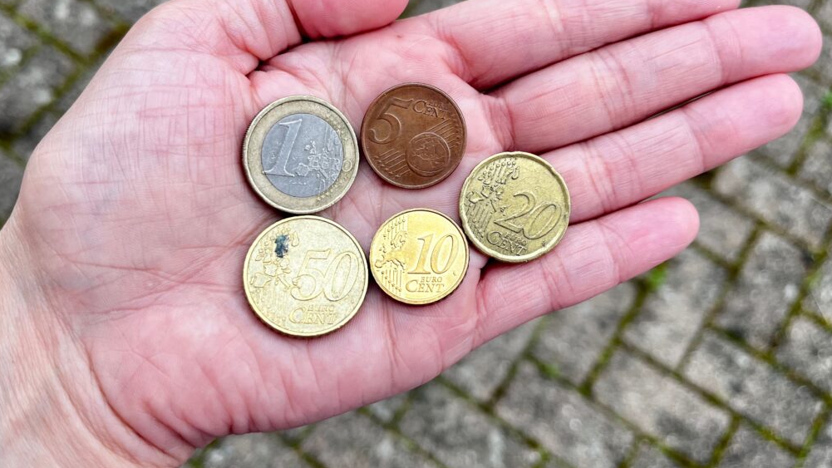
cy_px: 192
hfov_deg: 66.1
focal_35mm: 29
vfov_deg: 40.0
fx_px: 640
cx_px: 422
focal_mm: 5.1
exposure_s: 1/649
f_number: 1.6
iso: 50
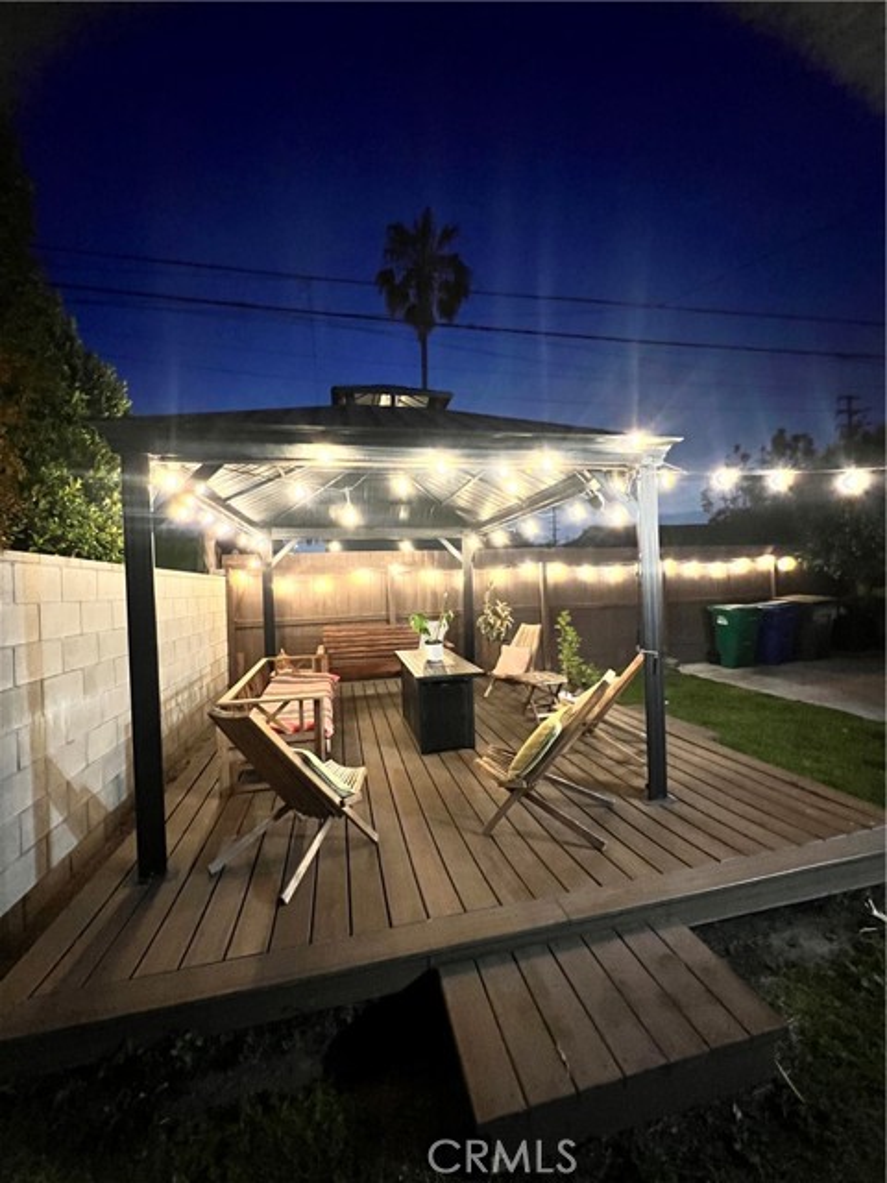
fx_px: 444
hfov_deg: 89.9
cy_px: 592
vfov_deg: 106.2
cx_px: 444
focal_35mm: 13
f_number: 1.8
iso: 1000
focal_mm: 1.57
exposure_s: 1/30
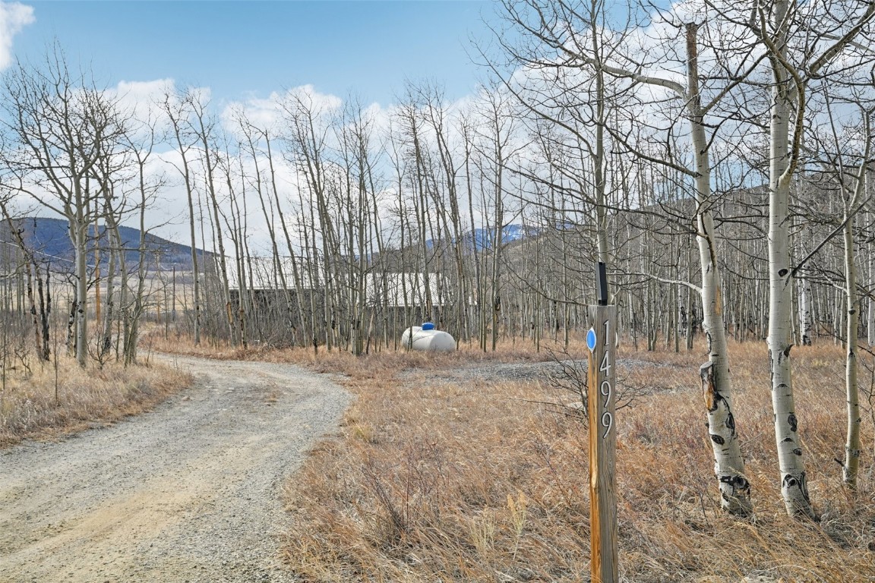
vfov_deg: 43.6
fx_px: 729
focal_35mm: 30
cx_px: 438
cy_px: 292
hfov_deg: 61.9
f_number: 13
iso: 64
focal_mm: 30
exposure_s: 1/40
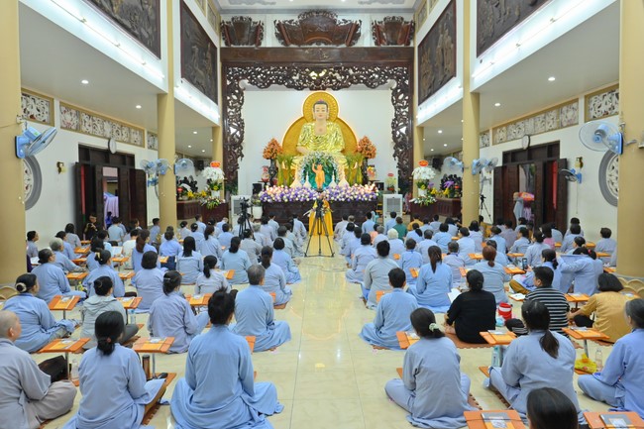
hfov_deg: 73.8
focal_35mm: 24
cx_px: 322
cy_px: 214
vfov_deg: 53.1
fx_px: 429
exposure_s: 1/60
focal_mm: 24
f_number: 5.6
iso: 2500
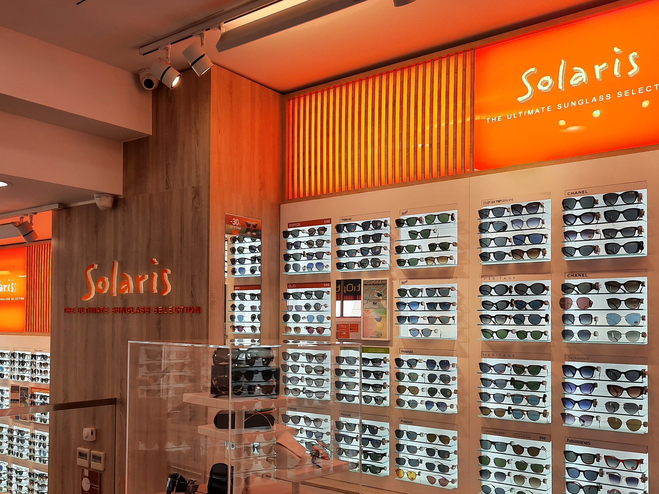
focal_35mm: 34
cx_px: 250
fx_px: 647
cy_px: 308
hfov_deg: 53.4
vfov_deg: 41.5
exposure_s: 1/210
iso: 32
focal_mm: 4.6
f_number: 2
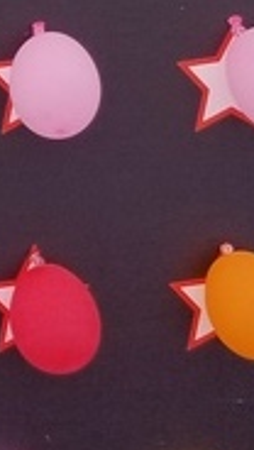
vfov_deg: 13.8
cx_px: -286
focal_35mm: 155
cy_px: 166
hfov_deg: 7.5
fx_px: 1849
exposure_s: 1/1040
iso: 50
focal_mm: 4.25
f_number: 1.7
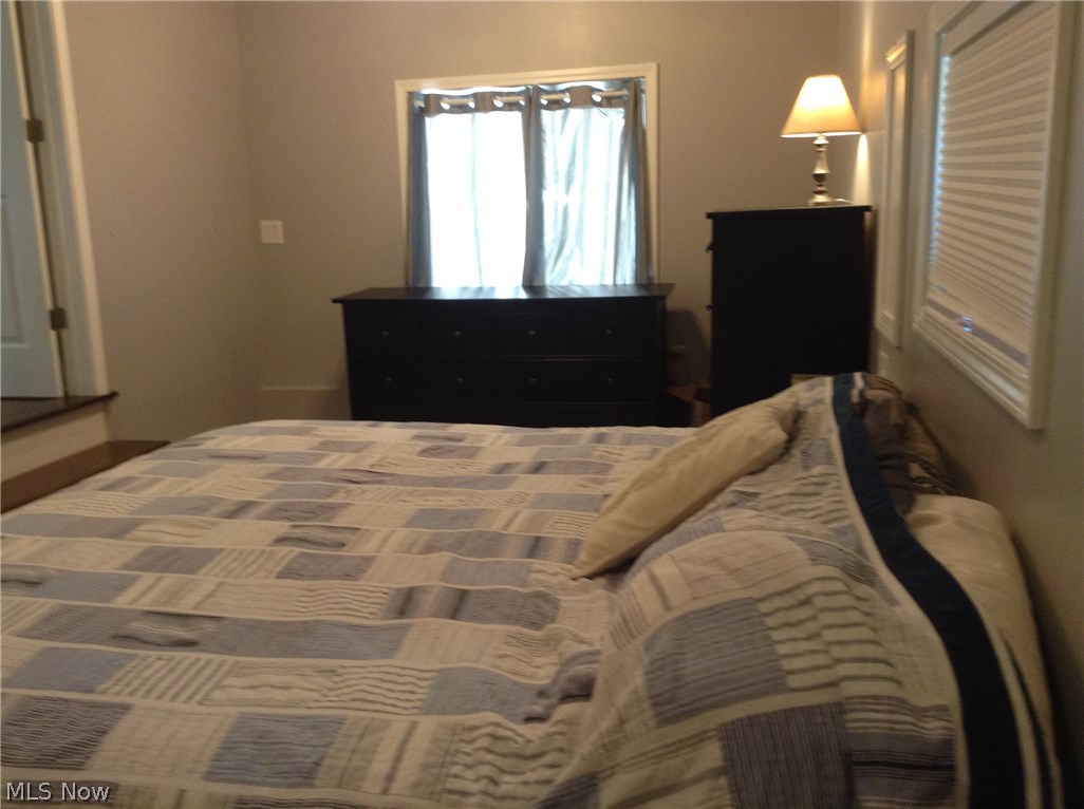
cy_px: 404
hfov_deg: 55.4
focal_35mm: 33
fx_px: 1032
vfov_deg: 42.8
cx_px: 542
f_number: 2.4
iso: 100
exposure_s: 1/24
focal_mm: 3.3
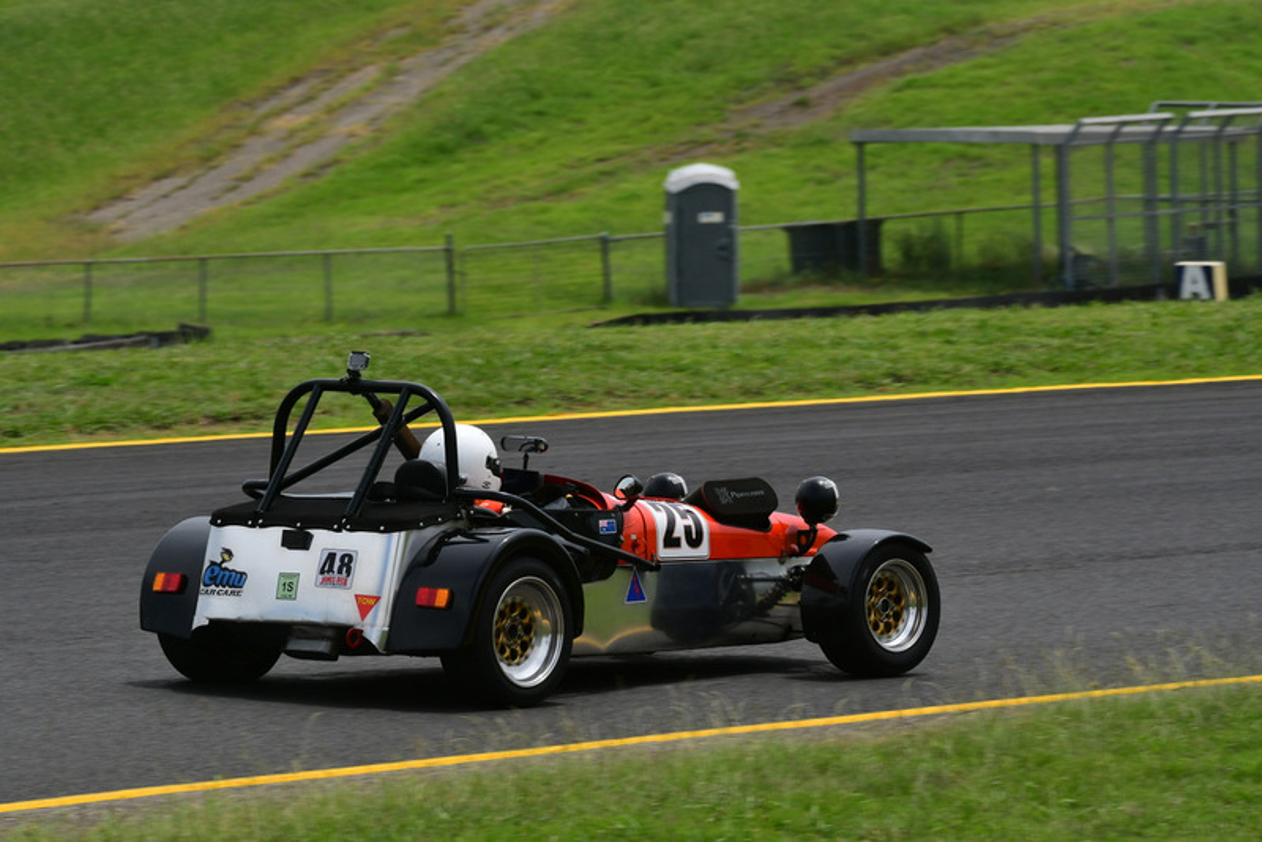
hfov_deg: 5.5
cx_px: 631
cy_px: 421
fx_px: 13150
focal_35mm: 375
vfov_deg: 3.7
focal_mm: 250
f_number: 11
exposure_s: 1/640
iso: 320
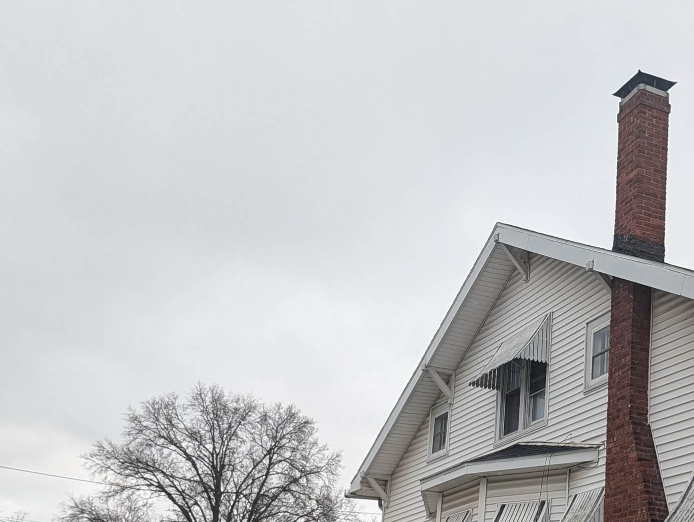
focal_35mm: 53
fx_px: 1064
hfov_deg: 35.1
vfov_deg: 27.3
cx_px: 546
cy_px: 381
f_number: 1.68
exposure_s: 1/229
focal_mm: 6.9
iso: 43
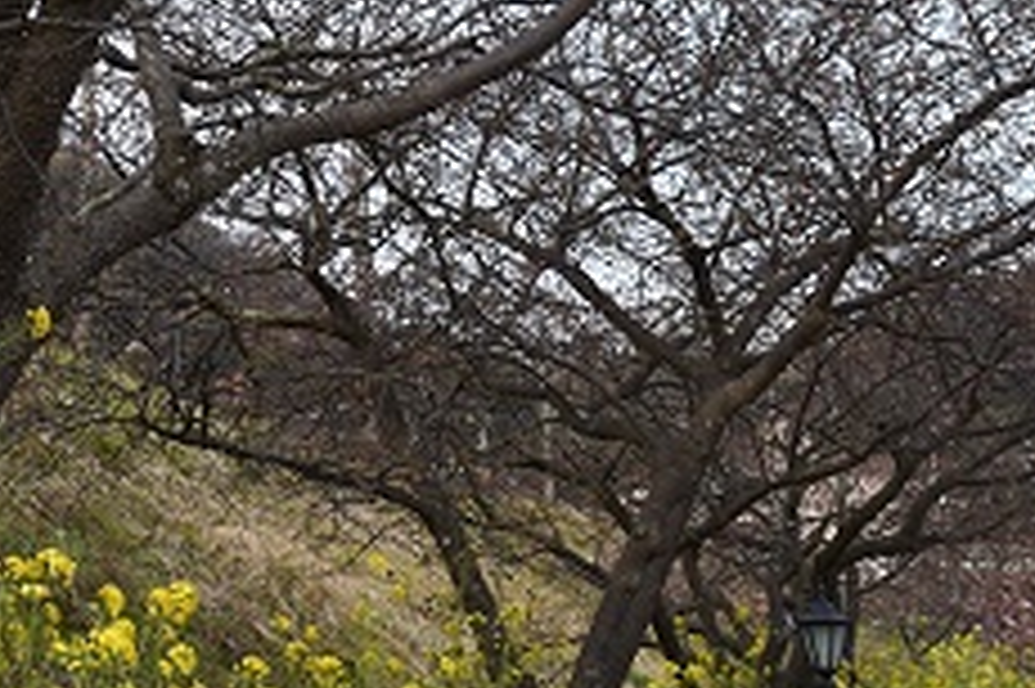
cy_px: -9
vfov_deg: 16.3
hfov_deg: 23.5
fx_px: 2356
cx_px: -54
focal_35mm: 82
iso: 200
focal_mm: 18
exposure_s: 1/250
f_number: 8
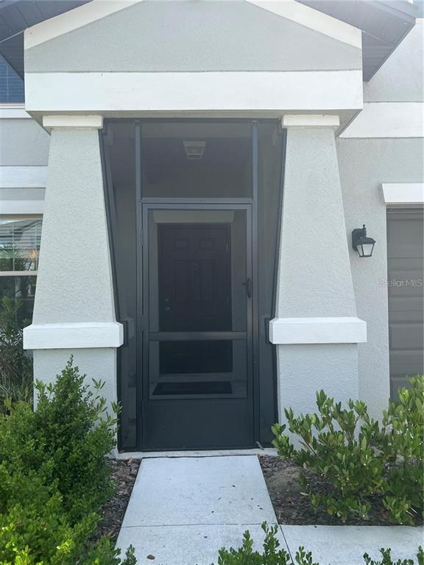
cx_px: 212
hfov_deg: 53.1
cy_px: 282
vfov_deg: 67.3
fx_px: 425
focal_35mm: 26
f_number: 1.5
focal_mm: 5.7
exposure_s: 1/1972
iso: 50
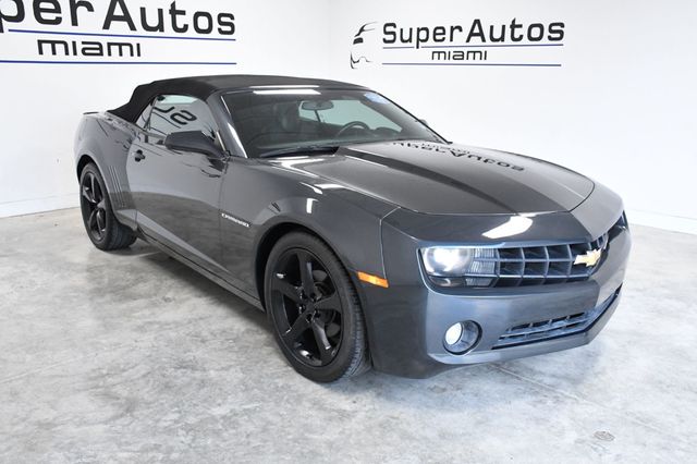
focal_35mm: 33
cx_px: 348
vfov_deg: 39.9
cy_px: 232
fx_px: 639
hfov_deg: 57.2
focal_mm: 22
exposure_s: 1/200
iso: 2500
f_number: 7.1
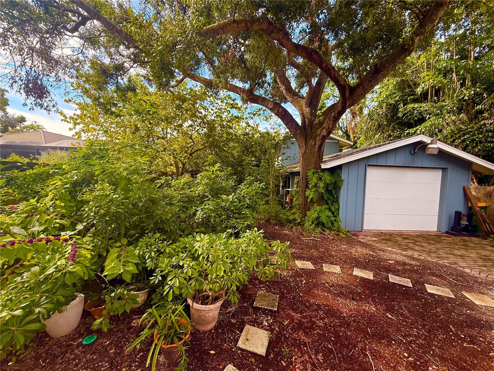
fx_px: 200
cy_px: 186
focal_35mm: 14
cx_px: 247
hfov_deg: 102.1
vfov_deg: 85.7
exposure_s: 1/234
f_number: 2.2
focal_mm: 2.22
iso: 64
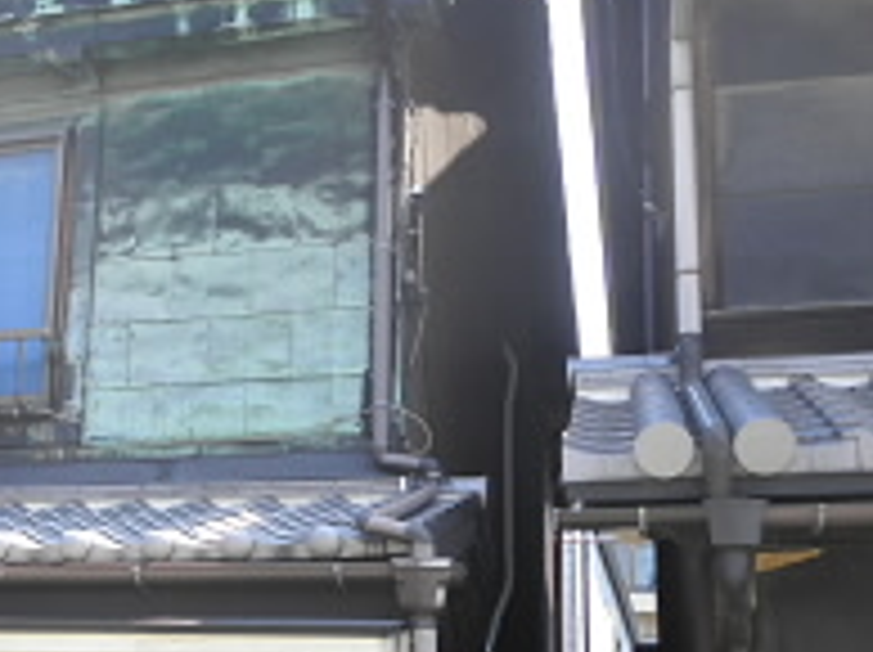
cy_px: 463
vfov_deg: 22.1
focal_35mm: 66
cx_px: -9
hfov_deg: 27.6
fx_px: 1662
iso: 64
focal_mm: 5.8
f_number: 3.5
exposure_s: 1/100
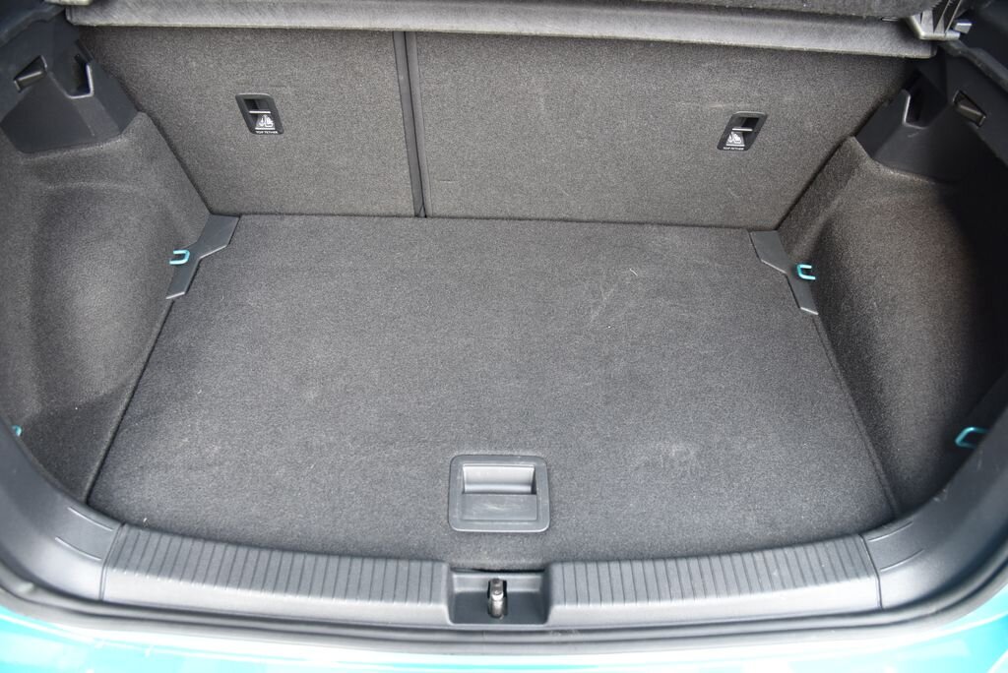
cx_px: 504
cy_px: 336
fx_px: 672
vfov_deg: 53.2
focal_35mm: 24
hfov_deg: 73.7
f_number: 4
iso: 500
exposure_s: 1/60
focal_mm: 24
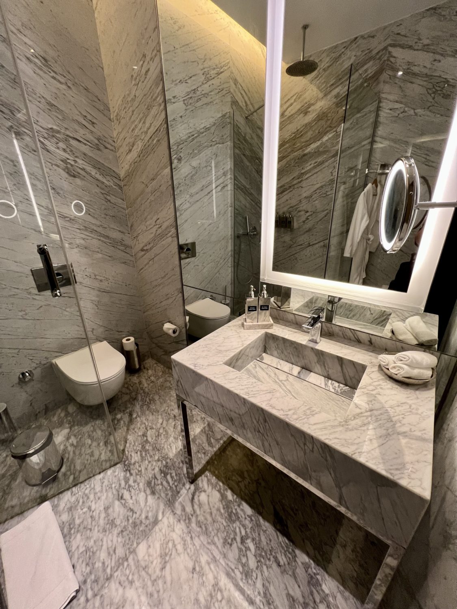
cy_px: 304
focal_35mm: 13
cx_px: 228
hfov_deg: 89.9
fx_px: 229
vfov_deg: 106.2
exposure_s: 1/50
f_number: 1.8
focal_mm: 1.57
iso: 200
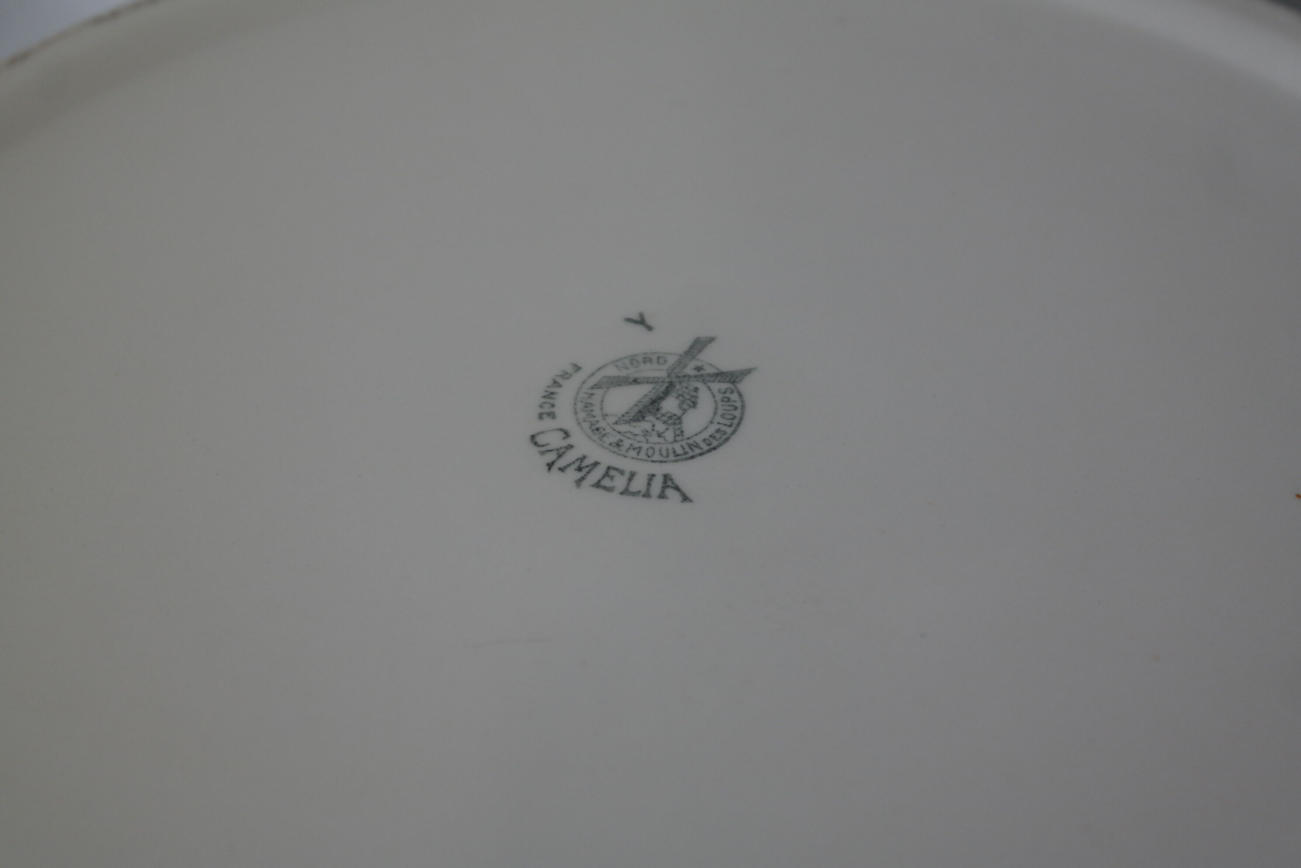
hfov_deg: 29.2
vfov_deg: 19.7
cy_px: 434
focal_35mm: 69
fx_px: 2493
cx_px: 650
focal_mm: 45
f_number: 5
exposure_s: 1/80
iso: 800
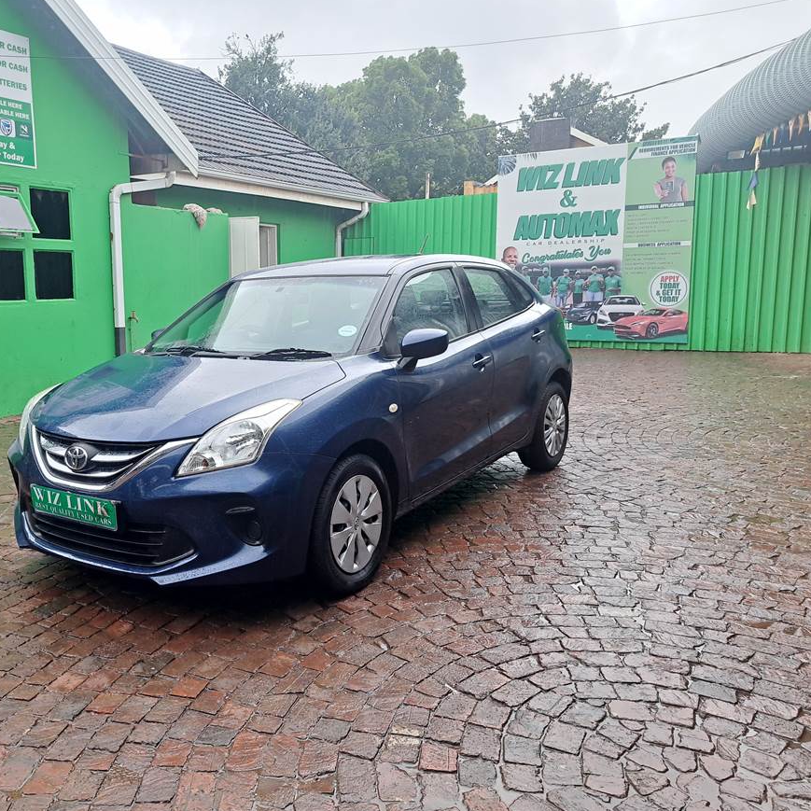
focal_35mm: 29
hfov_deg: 54.6
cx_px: 279
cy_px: 409
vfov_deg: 55.6
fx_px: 769
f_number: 1.8
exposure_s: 1/50
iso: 64
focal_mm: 5.23
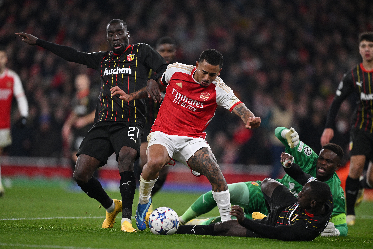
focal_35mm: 400
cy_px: 124
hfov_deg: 5.2
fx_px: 4144
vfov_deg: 3.4
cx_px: 186
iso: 2000
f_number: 2.8
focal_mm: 400
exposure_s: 1/1626
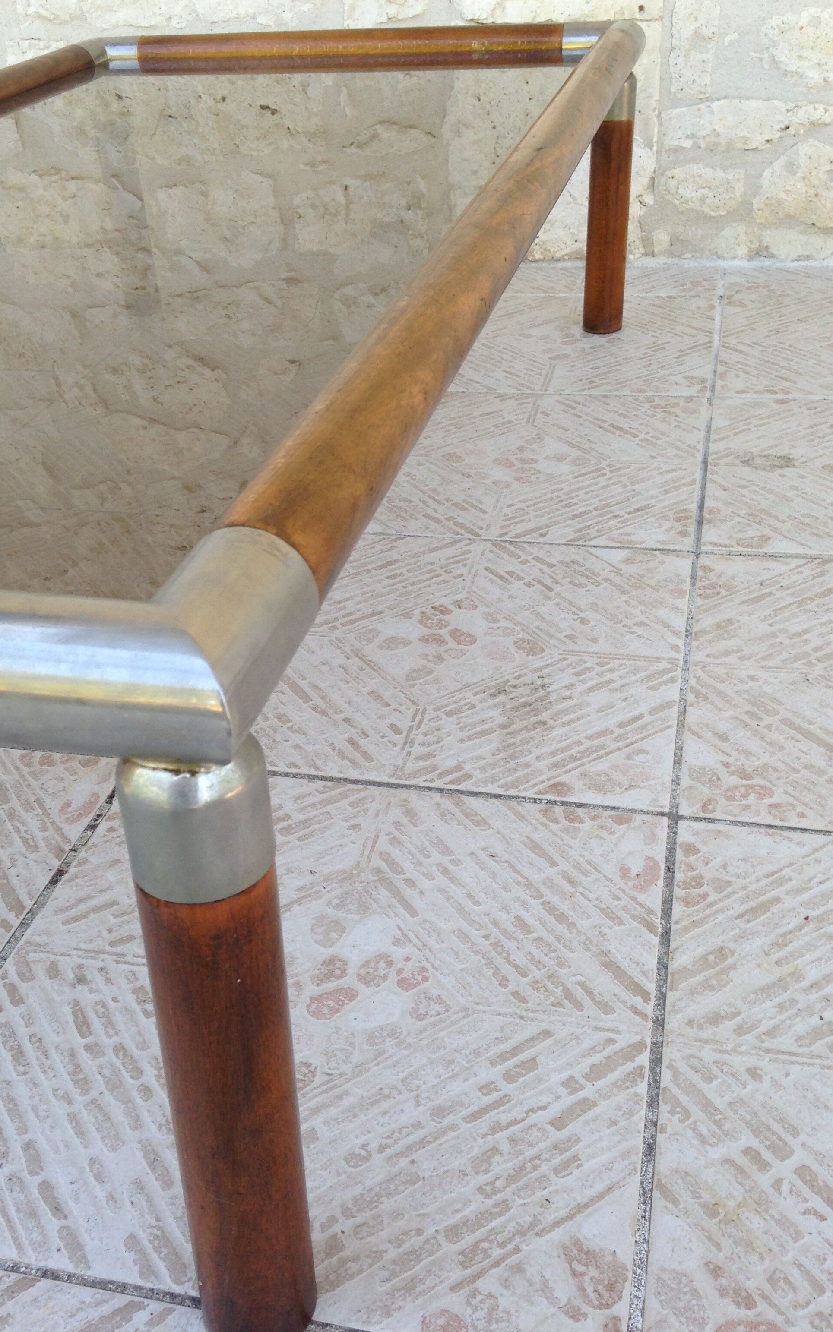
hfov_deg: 34.4
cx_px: 388
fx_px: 1344
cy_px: 672
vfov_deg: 52.7
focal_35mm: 37
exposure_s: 1/120
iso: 64
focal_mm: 4.12
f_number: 2.4
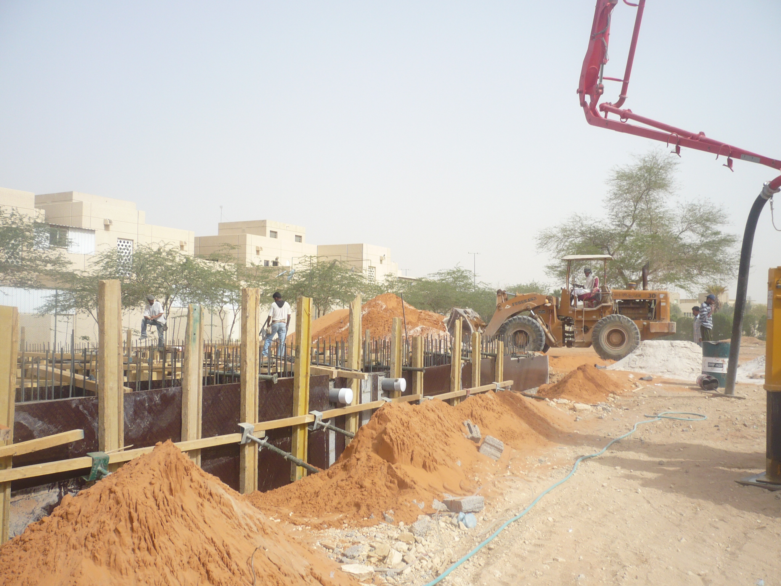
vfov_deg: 40.7
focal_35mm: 35
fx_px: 790
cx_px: 390
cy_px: 293
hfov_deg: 52.6
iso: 100
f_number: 8
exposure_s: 1/250
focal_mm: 5.8
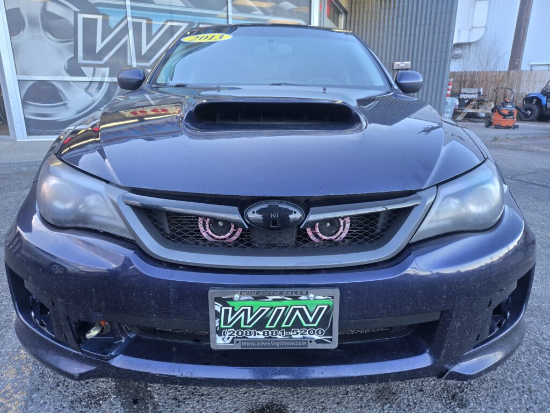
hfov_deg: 73.9
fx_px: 365
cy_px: 206
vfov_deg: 58.9
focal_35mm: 23
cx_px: 275
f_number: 1.8
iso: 80
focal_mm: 5.4
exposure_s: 1/65.1
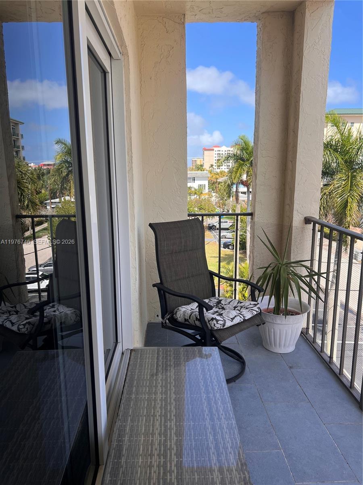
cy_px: 242
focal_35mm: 26
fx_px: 364
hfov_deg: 53.1
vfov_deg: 67.3
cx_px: 182
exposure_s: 1/1597
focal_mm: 5.7
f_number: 1.5
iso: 50
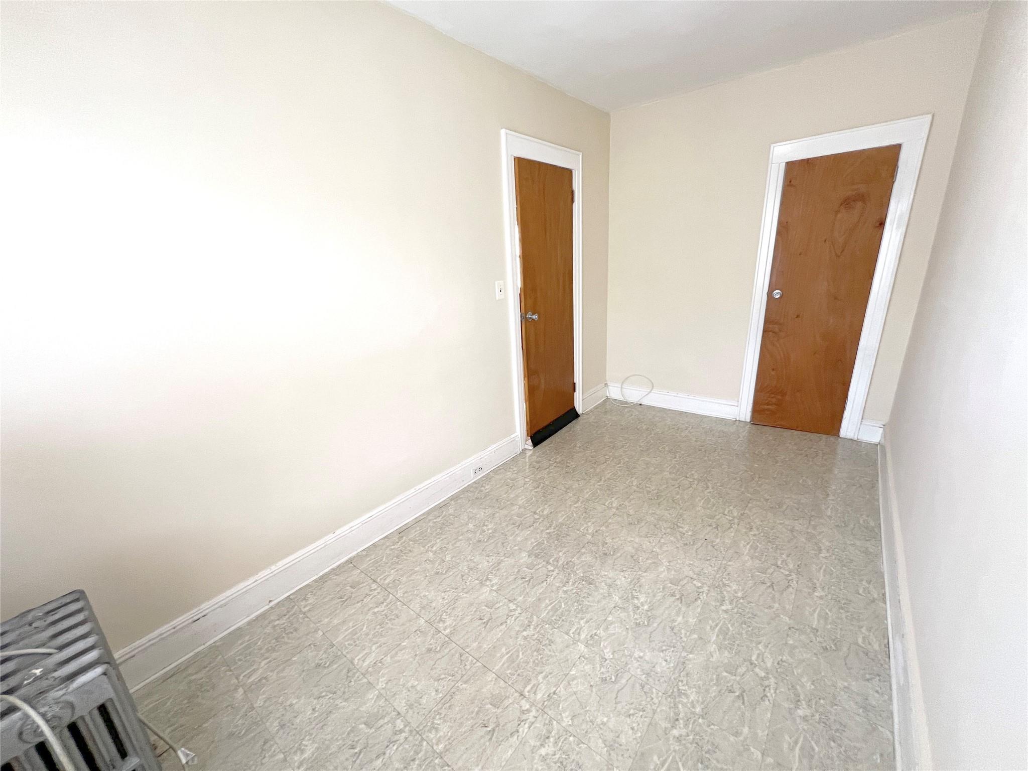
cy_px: 386
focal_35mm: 13
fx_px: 386
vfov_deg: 89.9
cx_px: 514
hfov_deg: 106.2
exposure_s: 1/99
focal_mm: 1.57
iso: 160
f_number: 1.8
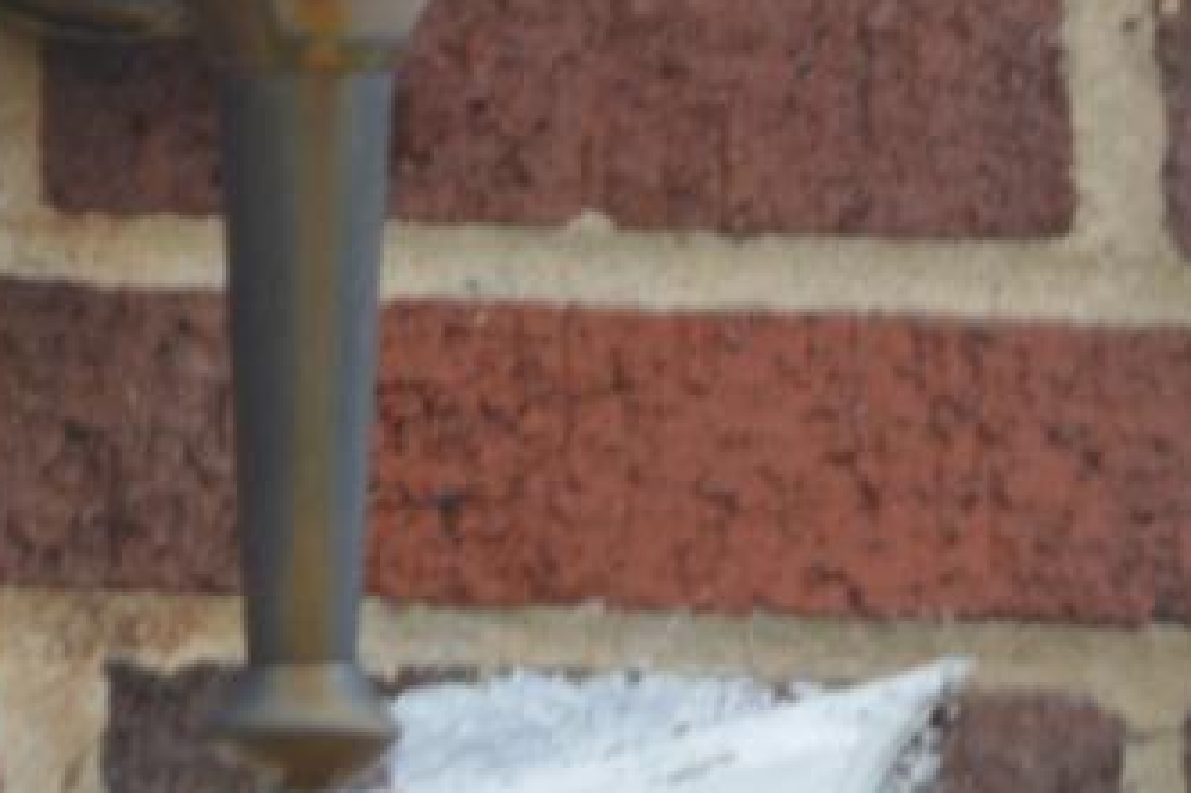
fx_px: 61171
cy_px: 913
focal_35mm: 1850
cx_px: 179
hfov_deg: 1.1
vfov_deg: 0.7
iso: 200
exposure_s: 1/250
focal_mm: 200
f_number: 8
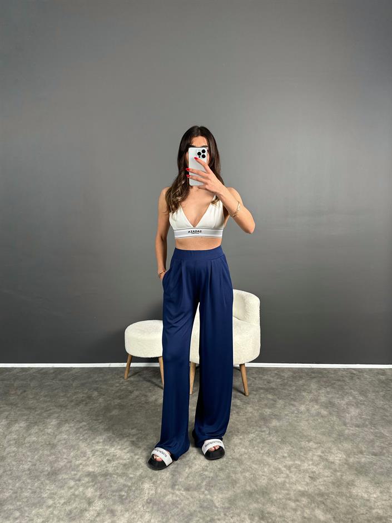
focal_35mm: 24
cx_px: 196
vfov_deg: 71.6
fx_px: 362
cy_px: 262
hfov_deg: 56.8
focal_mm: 6.86
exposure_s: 1/121
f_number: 1.78
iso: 125
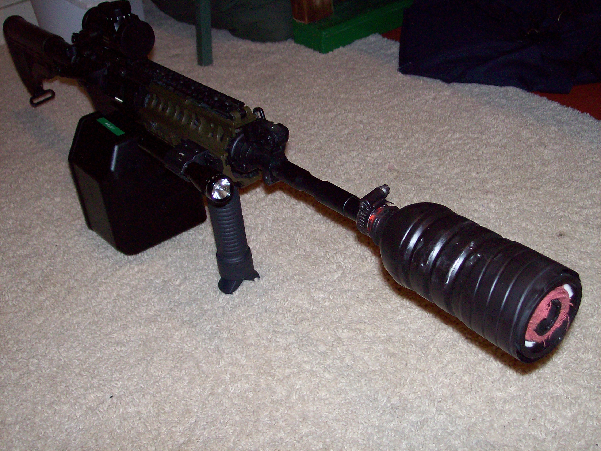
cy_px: 226
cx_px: 300
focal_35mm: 45
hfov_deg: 42.1
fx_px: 781
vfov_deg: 32.2
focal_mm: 7.6
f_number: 3
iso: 140
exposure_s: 1/73.1
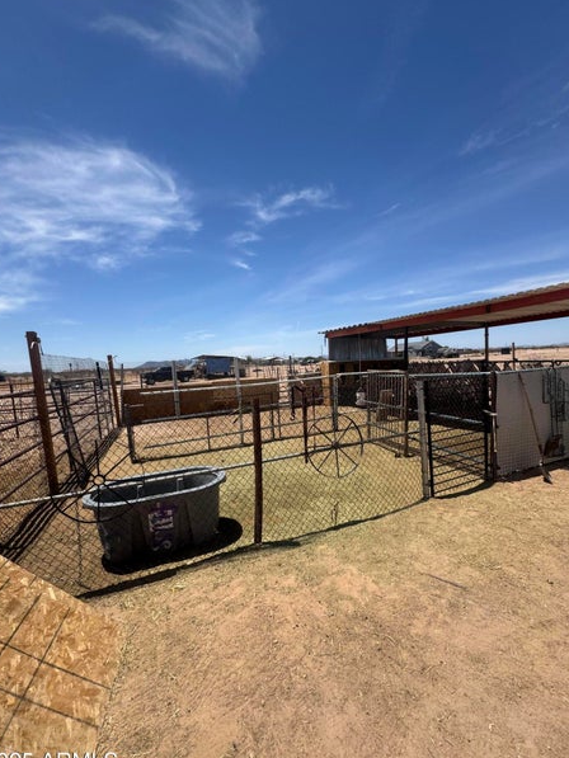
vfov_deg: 98.1
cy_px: 392
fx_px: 329
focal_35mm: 15
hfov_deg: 81.8
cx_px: 286
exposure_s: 1/3106
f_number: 2.2
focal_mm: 2.22
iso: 50
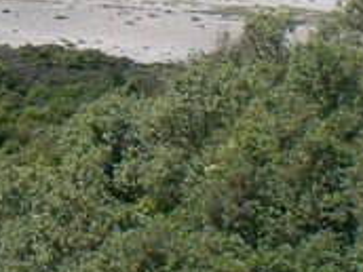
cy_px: 13
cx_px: -251
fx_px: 1479
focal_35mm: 141
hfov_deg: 12.9
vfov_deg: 10.4
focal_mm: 6.3
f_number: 4.4
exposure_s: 1/400
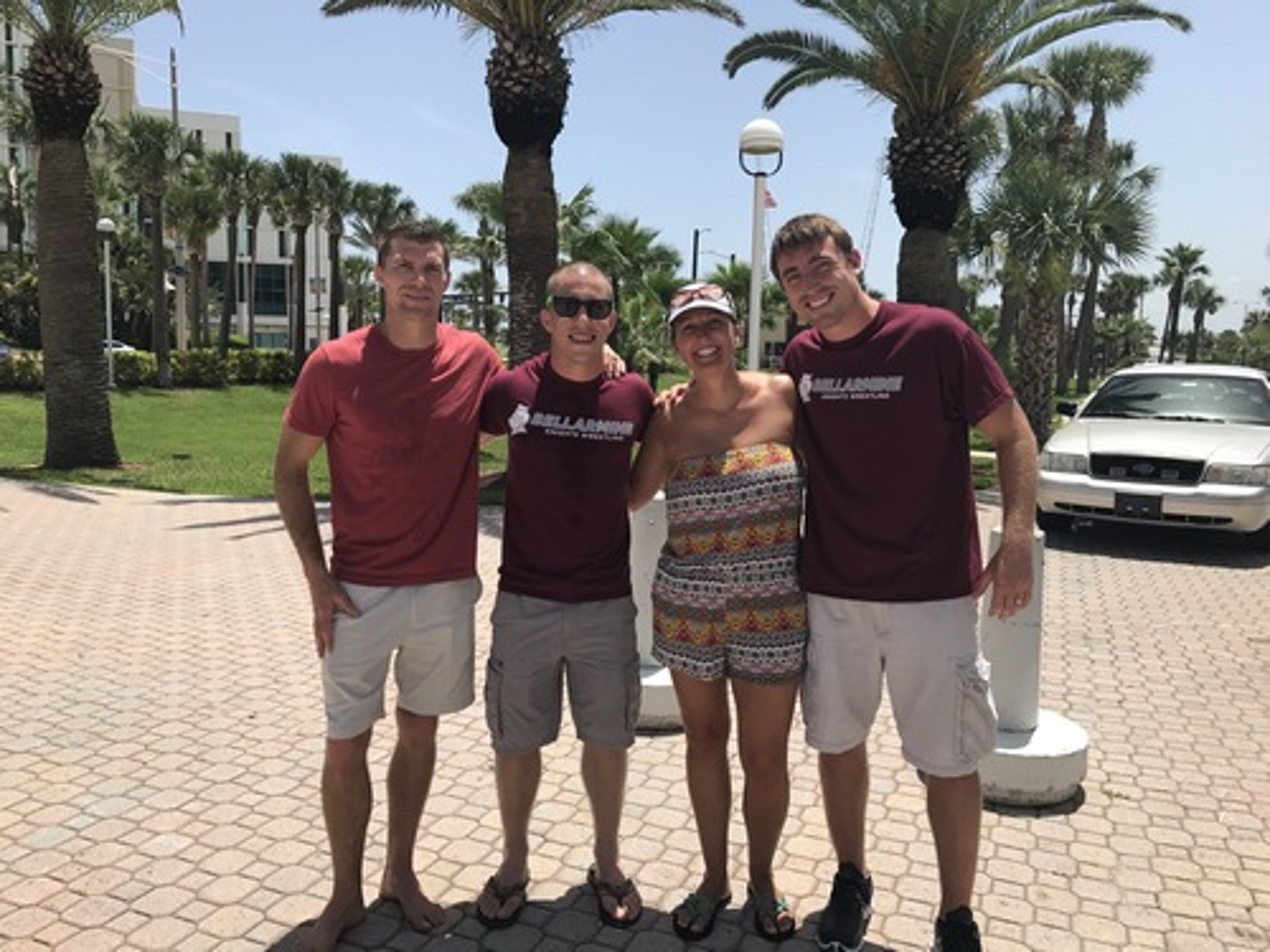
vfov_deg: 49.7
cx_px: 635
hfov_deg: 63.4
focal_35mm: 28
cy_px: 476
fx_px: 1027
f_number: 1.8
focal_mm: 3.99
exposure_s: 1/2227
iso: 20
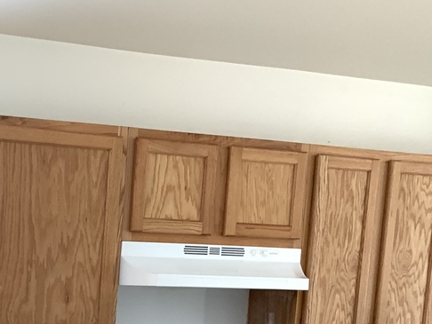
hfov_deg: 23.8
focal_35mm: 77
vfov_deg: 17.5
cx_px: -40
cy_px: 464
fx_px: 961
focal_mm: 4.25
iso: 160
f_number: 1.8
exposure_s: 1/60
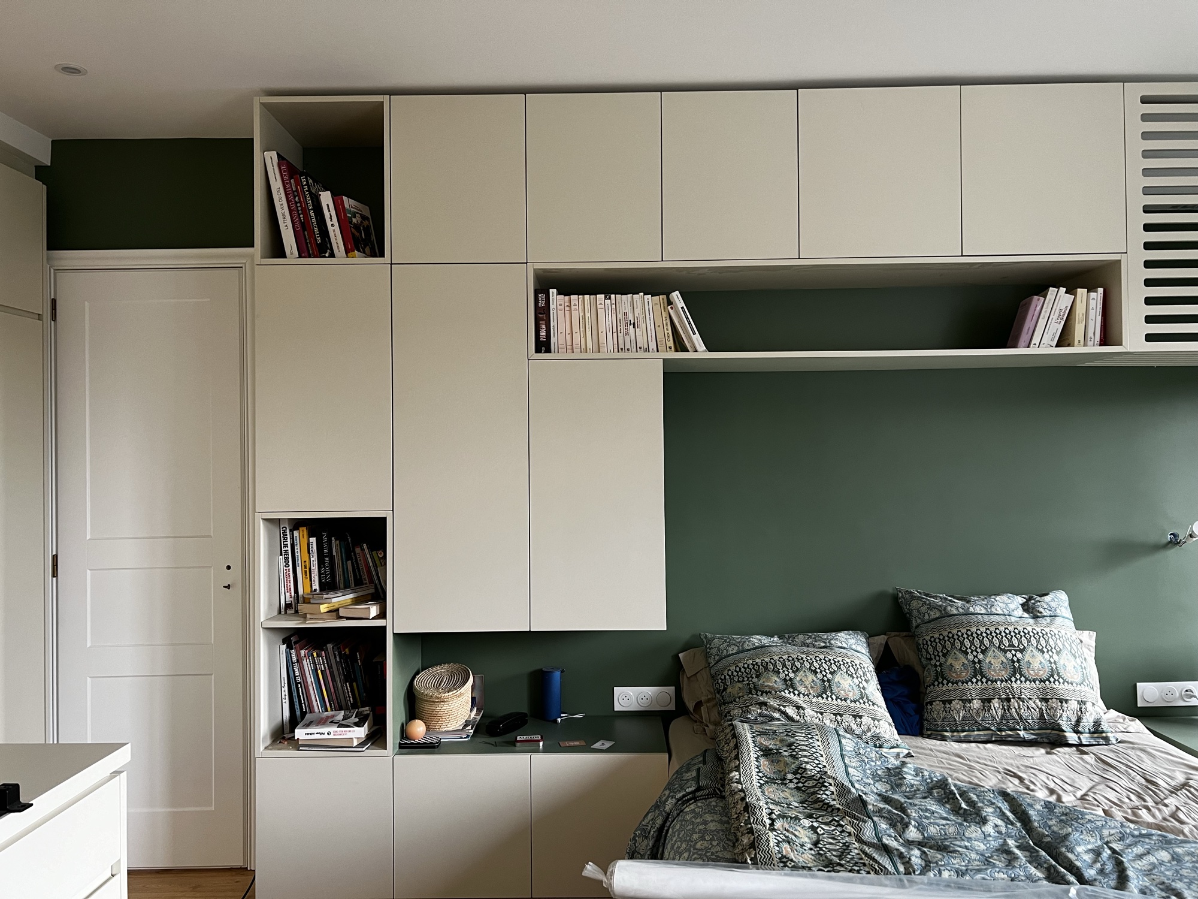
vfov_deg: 53.1
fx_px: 900
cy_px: 450
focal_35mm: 26
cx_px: 599
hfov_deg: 67.3
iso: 125
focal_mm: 5.7
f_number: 1.5
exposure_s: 1/60
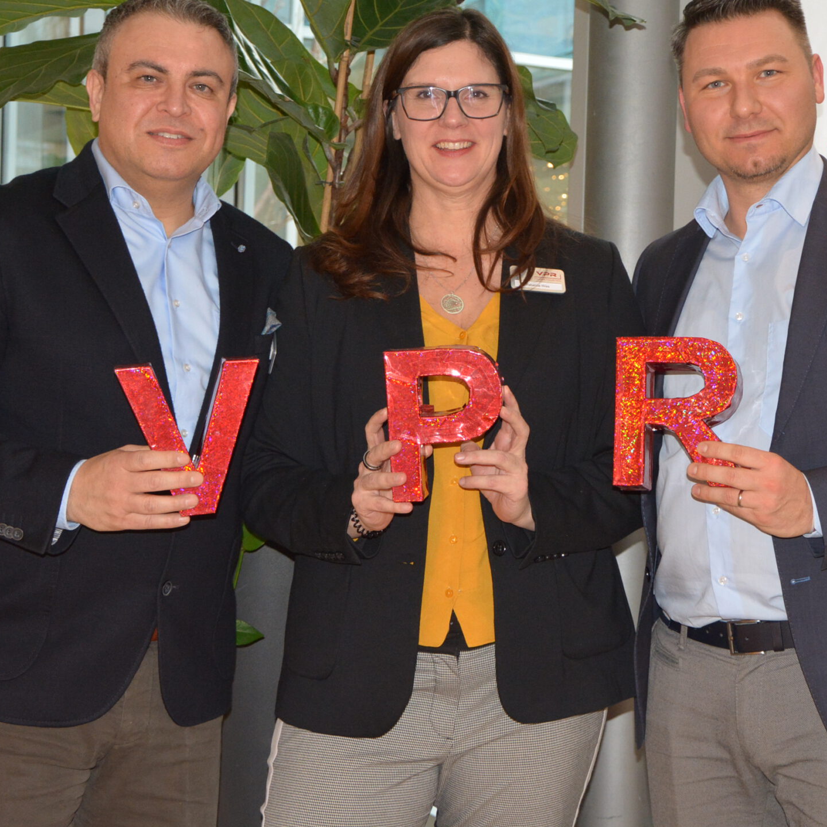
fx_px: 1838
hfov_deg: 25.3
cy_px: 339
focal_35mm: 68
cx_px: 519
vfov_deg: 25.3
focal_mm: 30
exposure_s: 1/60
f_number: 4.2
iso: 1400
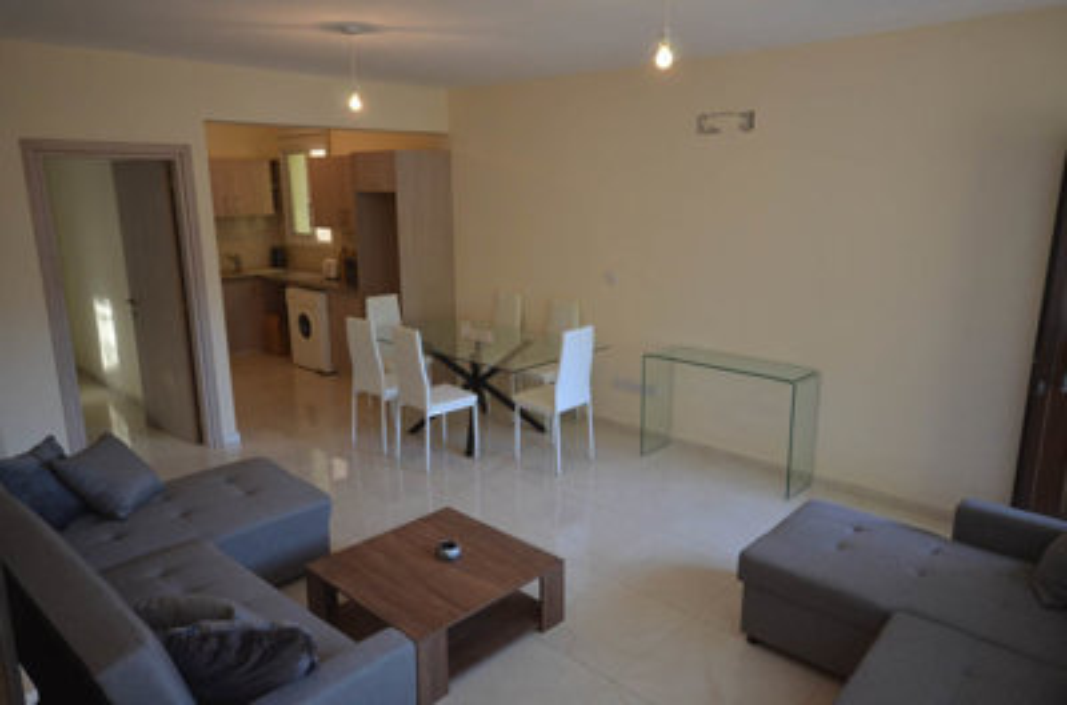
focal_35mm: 24
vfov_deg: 52.8
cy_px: 352
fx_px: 709
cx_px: 534
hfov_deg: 73.9
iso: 500
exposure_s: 1/60
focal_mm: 16
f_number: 5
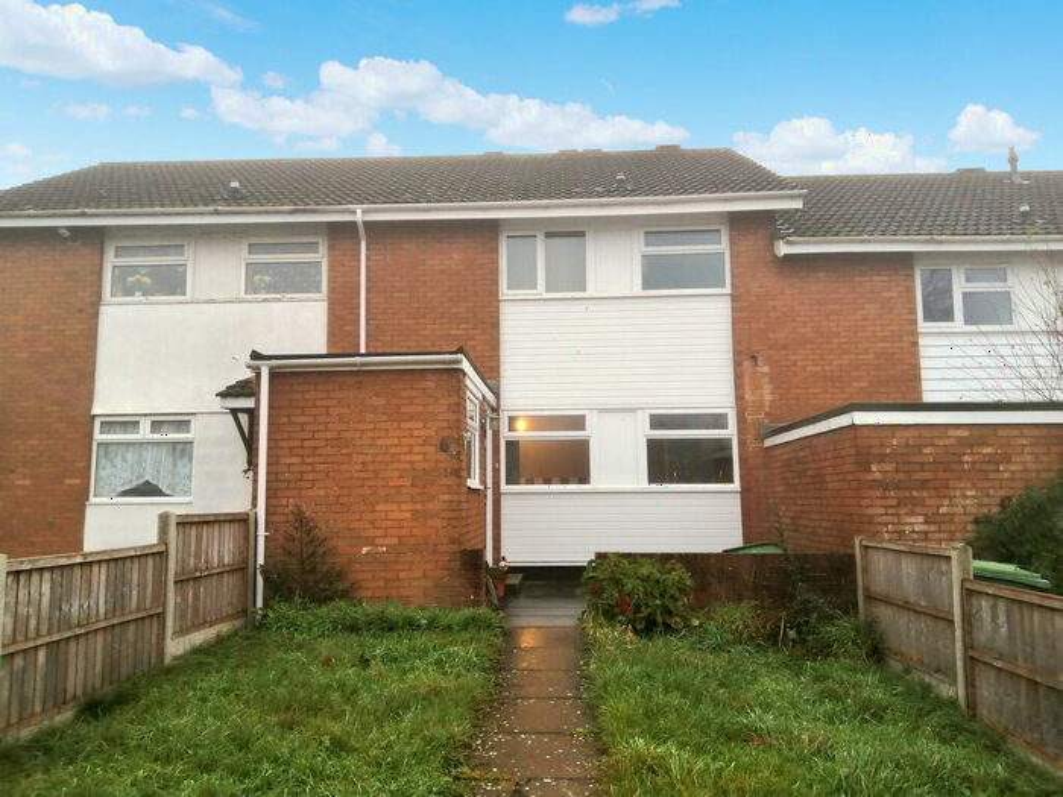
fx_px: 798
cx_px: 532
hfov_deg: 67.3
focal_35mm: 26
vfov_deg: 53.1
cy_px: 398
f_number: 1.8
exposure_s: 1/50
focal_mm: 3.6
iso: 64
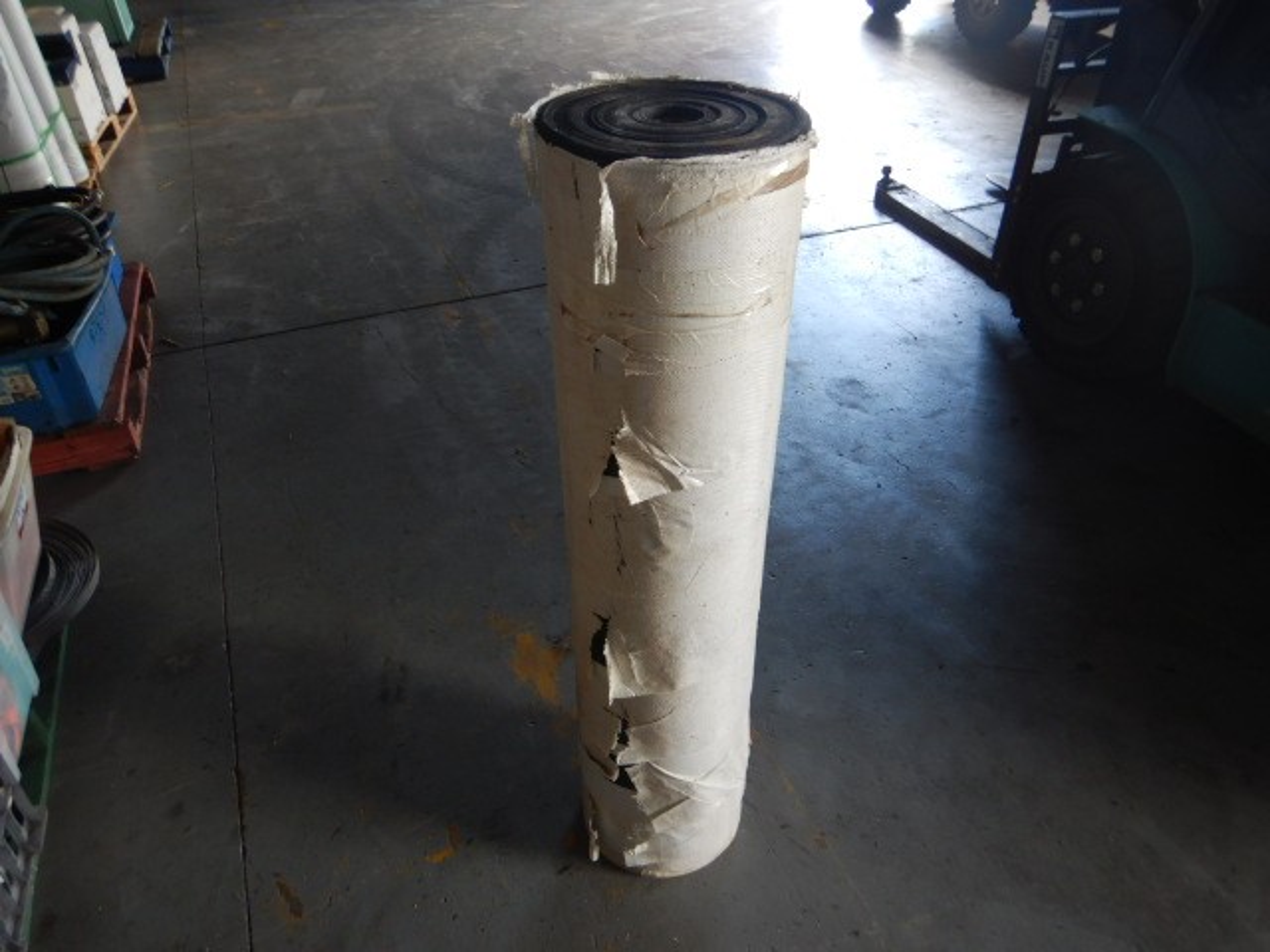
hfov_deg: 71.6
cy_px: 476
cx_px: 635
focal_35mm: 24
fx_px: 881
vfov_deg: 56.8
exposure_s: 1/30
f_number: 2.8
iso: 125
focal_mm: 4.3
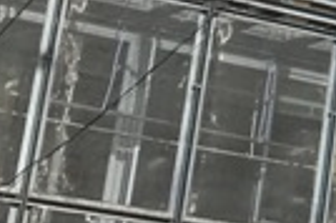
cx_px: 855
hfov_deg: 8.1
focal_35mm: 231
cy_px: -291
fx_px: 2153
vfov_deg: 5.7
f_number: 2.2
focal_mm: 4.15
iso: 25
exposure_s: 1/1425
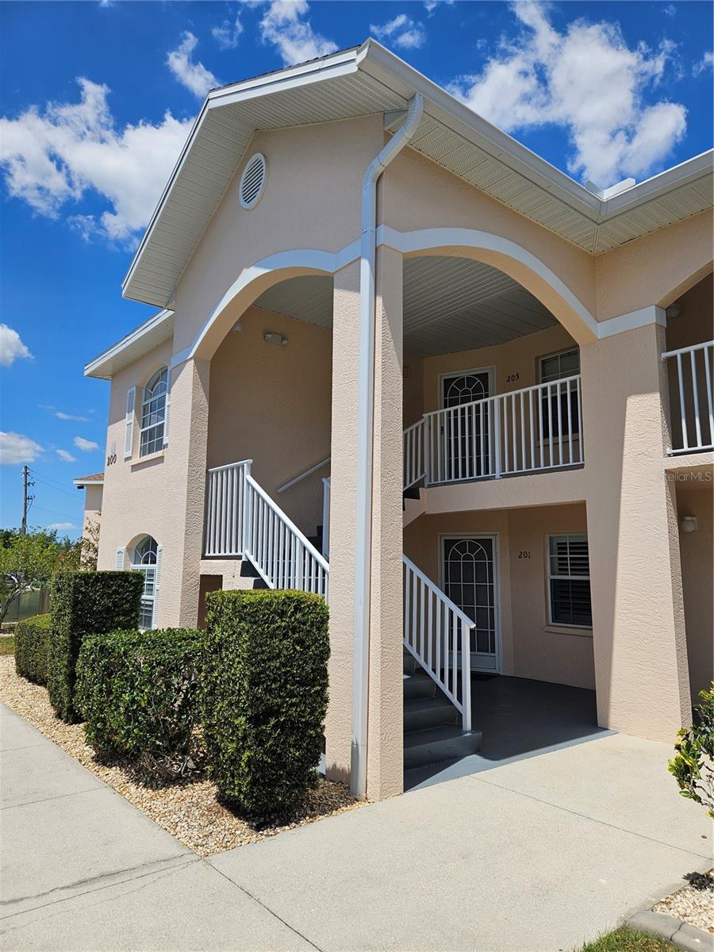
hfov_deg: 58.9
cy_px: 476
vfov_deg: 73.9
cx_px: 357
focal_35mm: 23
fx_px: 633
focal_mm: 5.4
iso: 25
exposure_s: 1/3229
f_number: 1.8
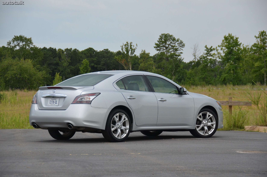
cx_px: 134
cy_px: 88
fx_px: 910
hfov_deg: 16.7
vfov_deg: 11.1
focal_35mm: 123
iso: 640
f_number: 5
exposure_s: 1/1000
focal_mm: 82
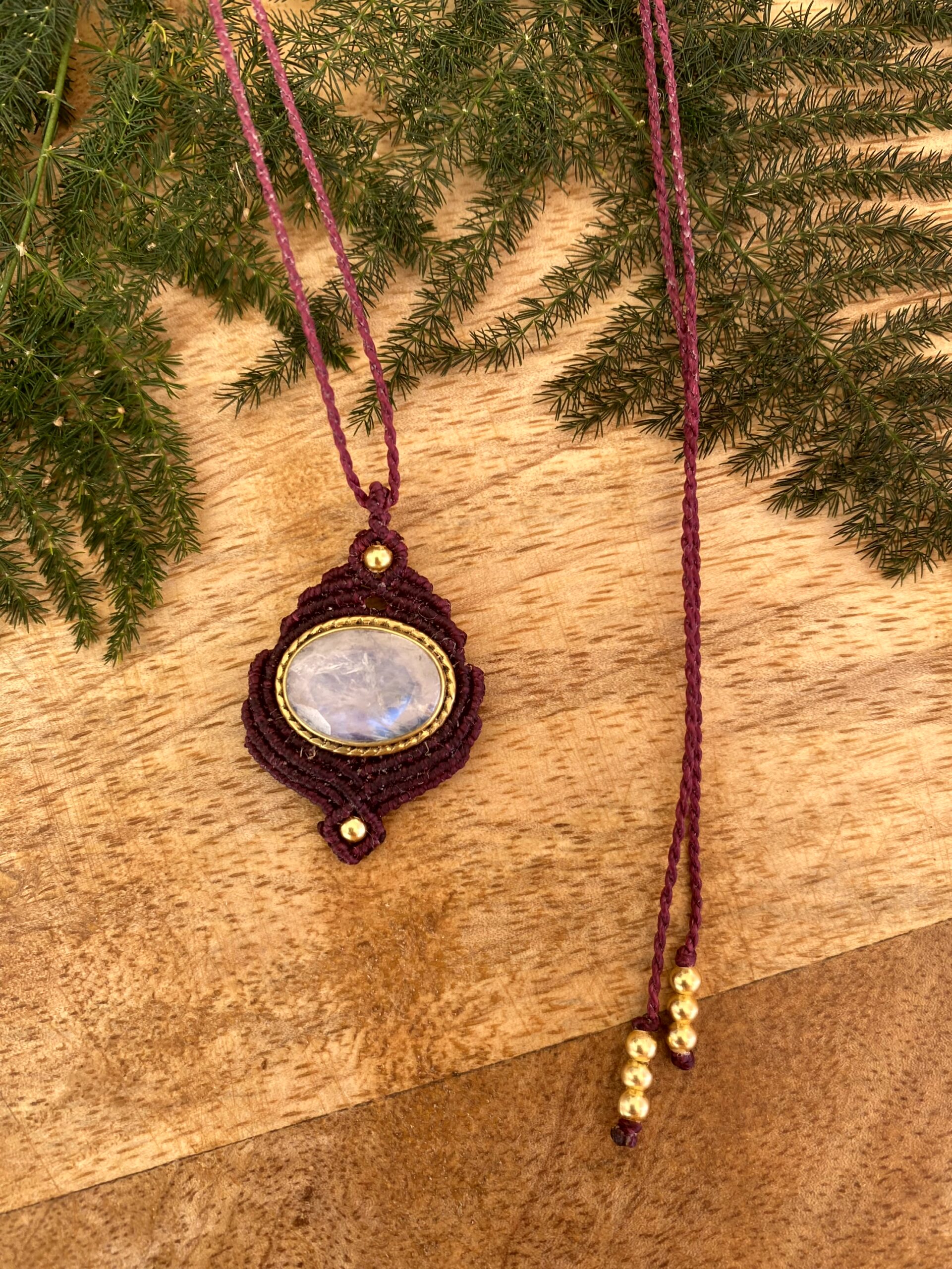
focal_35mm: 25
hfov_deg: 54.9
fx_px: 916
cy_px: 634
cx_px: 476
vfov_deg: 69.4
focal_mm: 4.25
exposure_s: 1/122
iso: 32
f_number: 1.8
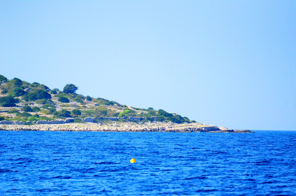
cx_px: 148
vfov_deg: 3.0
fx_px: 3691
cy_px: 98
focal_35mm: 450
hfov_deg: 4.6
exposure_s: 1/8000
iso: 5000
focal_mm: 300
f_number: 5.6
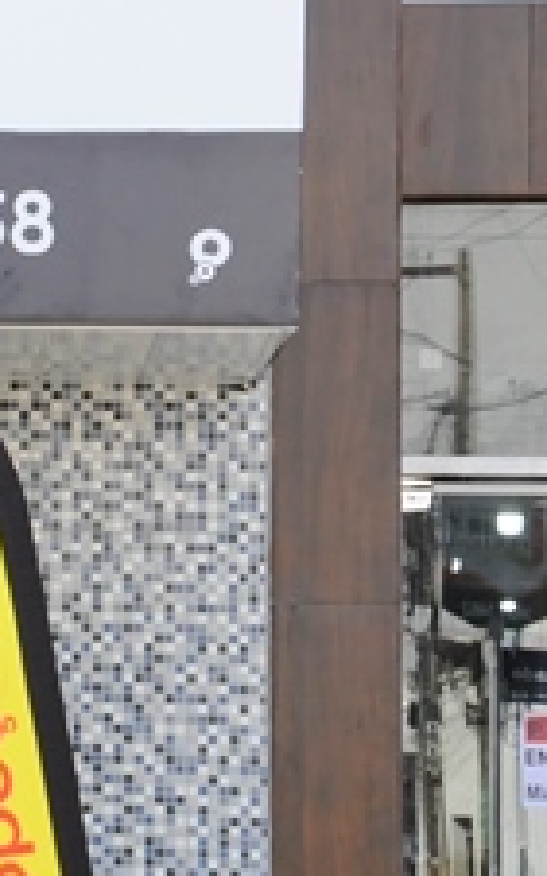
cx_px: -788
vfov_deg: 10.2
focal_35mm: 205
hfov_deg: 6.1
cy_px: 432
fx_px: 4896
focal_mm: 38
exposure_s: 1/400
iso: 1000
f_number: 10
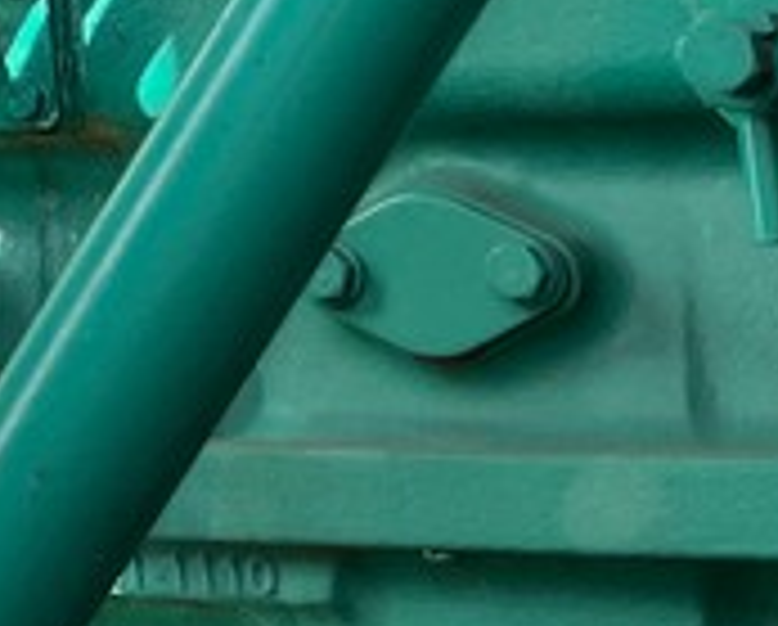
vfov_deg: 9.5
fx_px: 3460
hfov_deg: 10.2
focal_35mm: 150
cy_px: -680
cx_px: -1385
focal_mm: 5.1
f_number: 1.6
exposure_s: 1/804
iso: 50
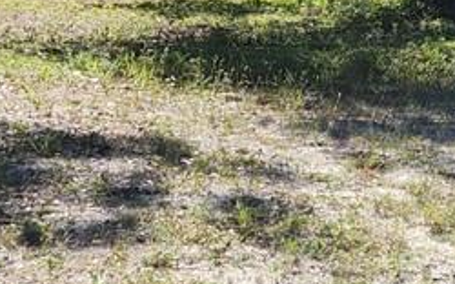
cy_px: 5
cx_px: 500
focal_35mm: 156
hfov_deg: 13.2
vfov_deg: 8.4
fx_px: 1934
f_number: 1.8
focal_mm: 5.4
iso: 20
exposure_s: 1/836
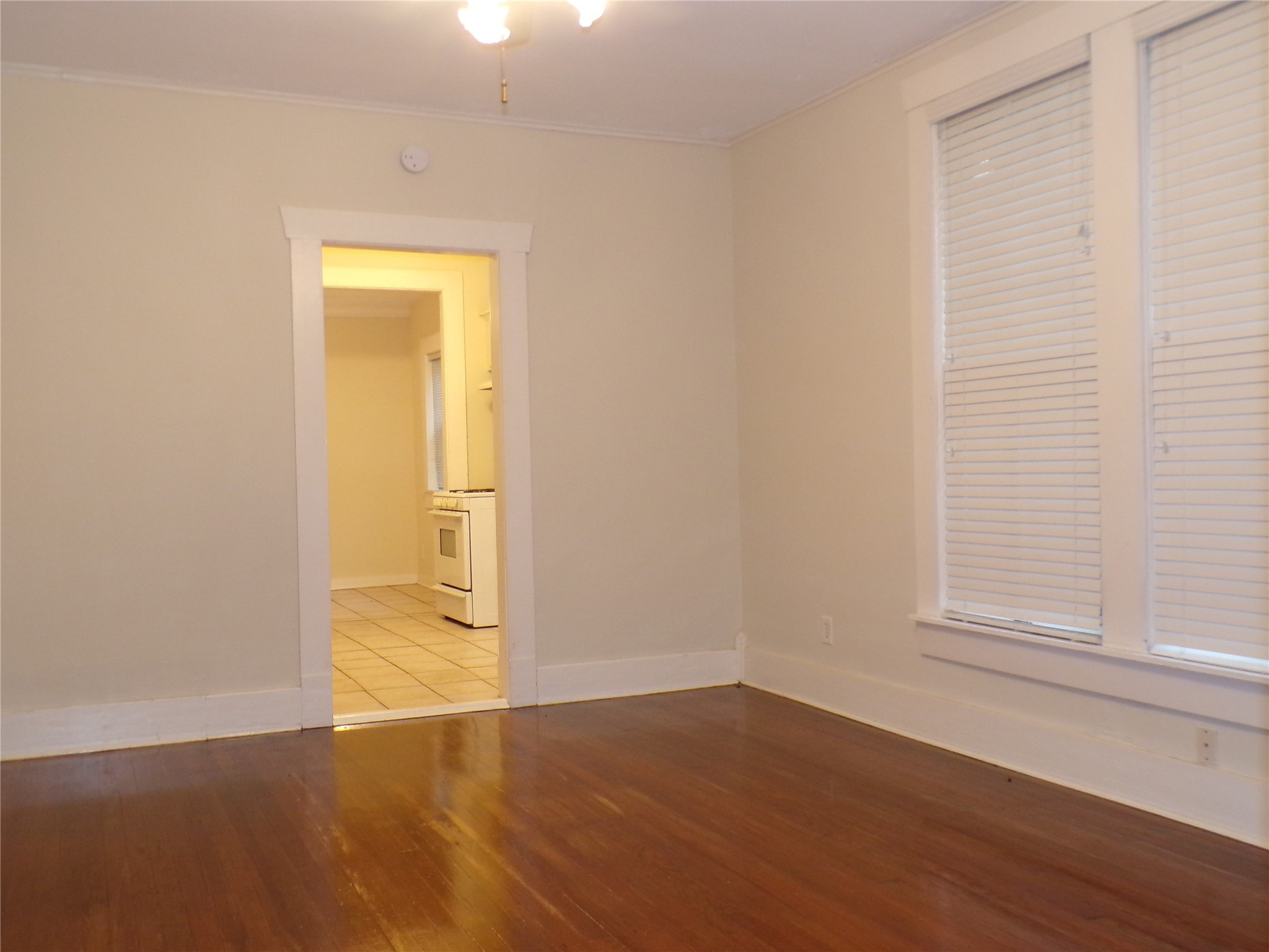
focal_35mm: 32
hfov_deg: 56.8
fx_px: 1173
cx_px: 634
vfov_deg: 44.2
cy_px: 476
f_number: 3.2
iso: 460
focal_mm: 5.8
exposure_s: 1/17
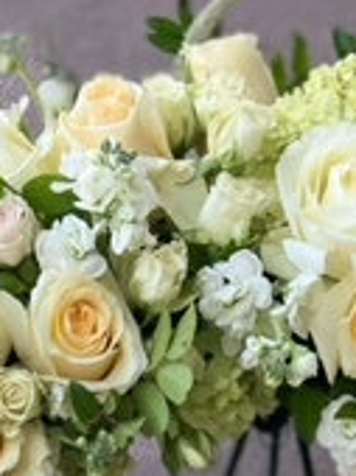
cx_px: 216
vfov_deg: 17.2
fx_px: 1347
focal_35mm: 98
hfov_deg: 15.0
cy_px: 798
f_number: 1.5
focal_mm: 5.7
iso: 50
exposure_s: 1/526
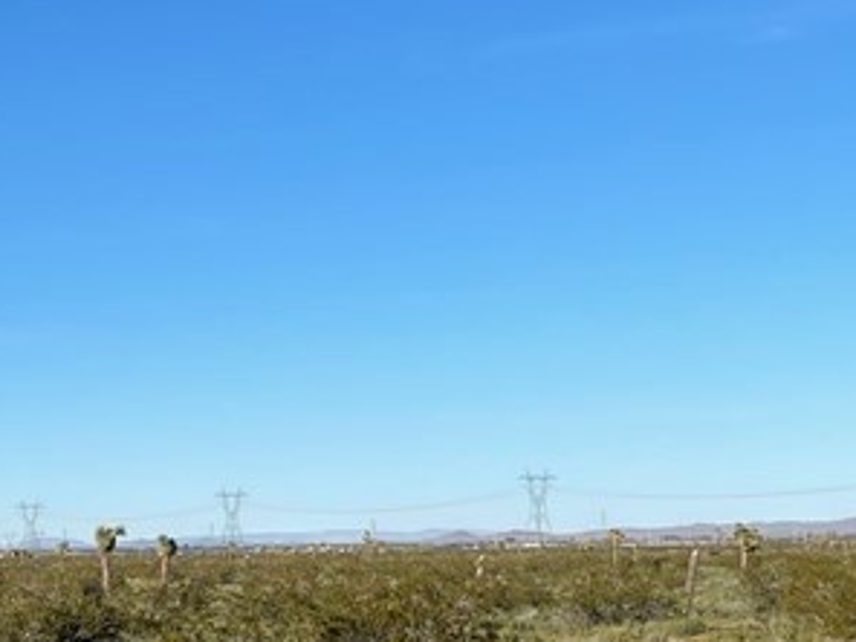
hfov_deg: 20.6
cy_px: 495
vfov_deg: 16.3
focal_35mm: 90
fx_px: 2226
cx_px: -110
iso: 32
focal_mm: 4.2
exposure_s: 1/3509
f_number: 1.6
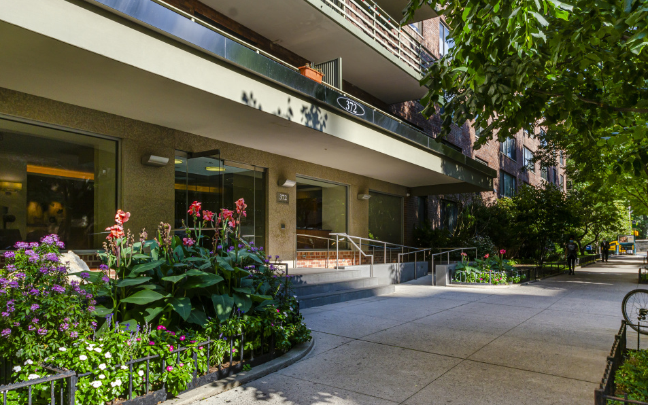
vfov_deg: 49.3
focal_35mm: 25
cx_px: 326
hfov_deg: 72.5
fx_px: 442
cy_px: 195
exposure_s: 1/400
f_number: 8
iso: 100
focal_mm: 16
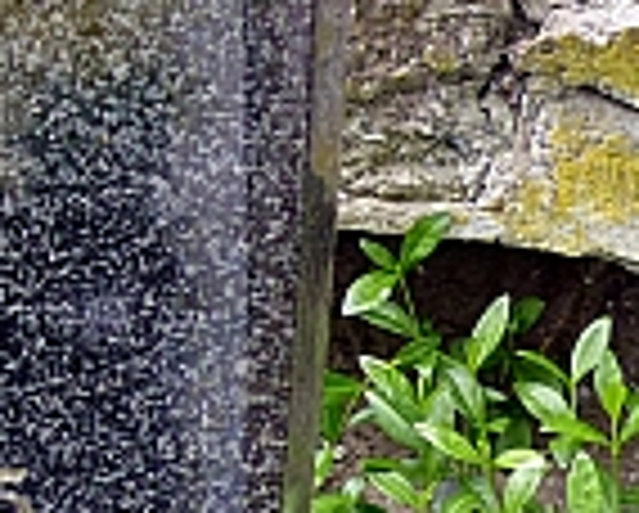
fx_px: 4072
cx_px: -702
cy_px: 45
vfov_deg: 7.2
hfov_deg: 8.4
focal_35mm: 215
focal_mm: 8.7
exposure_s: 1/80
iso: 100
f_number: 2.8
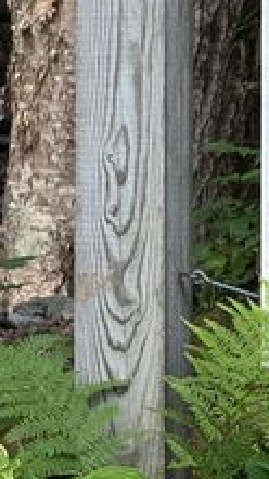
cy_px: -99
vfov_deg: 5.5
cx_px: 525
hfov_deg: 3.1
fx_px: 5006
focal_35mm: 394
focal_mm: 15.66
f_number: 2.8
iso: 80
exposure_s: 1/99
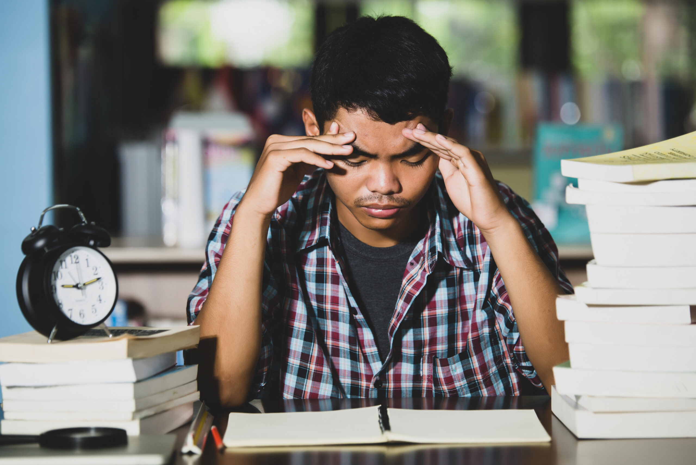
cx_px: 348
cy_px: 232
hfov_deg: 15.2
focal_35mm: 135
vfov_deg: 10.2
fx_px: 2611
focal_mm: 135
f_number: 2.8
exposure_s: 1/125
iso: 400
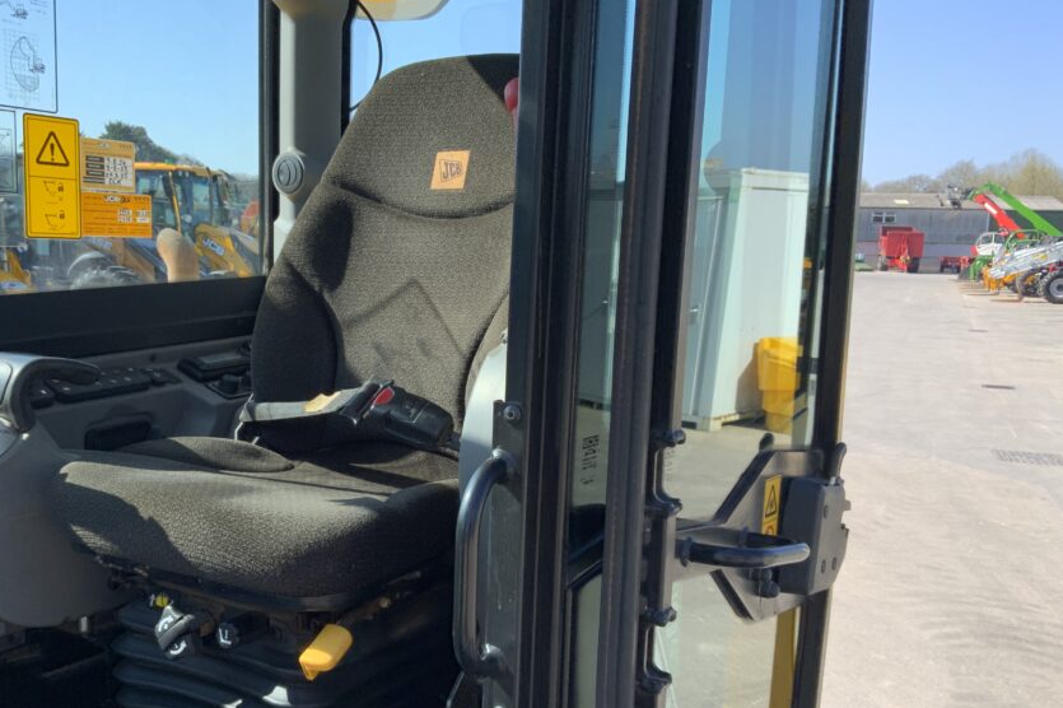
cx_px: 458
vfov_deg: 35.8
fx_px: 1092
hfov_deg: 51.7
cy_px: 419
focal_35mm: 37
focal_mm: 3
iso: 16
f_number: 1.8
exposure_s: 1/759
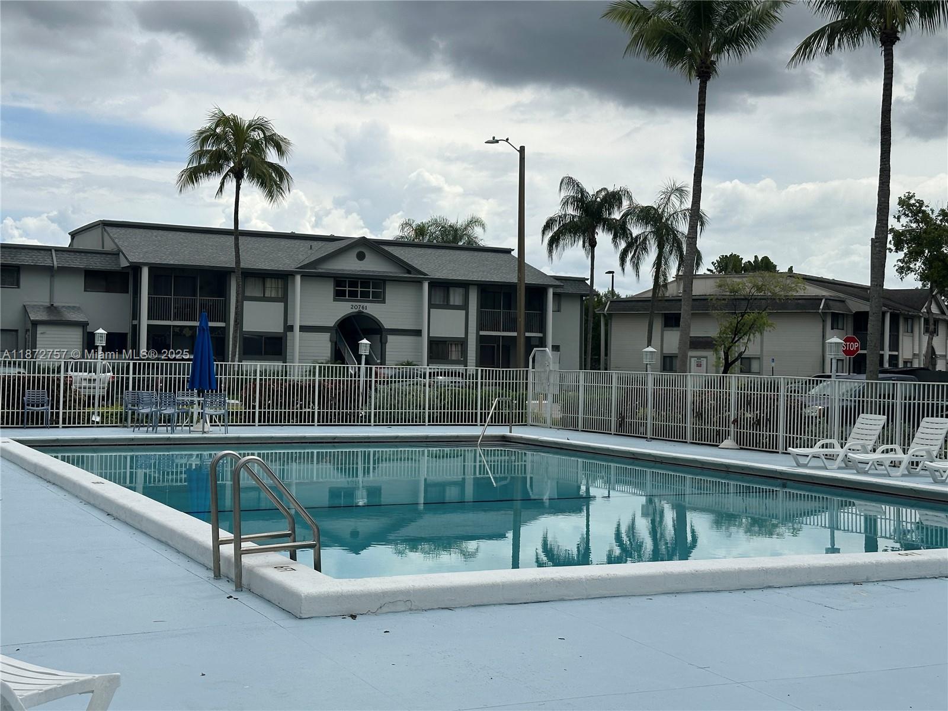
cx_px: 474
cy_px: 356
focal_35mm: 48
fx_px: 1315
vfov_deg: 30.3
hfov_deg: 39.7
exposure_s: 1/6623
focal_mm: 6.86
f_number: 1.78
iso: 64
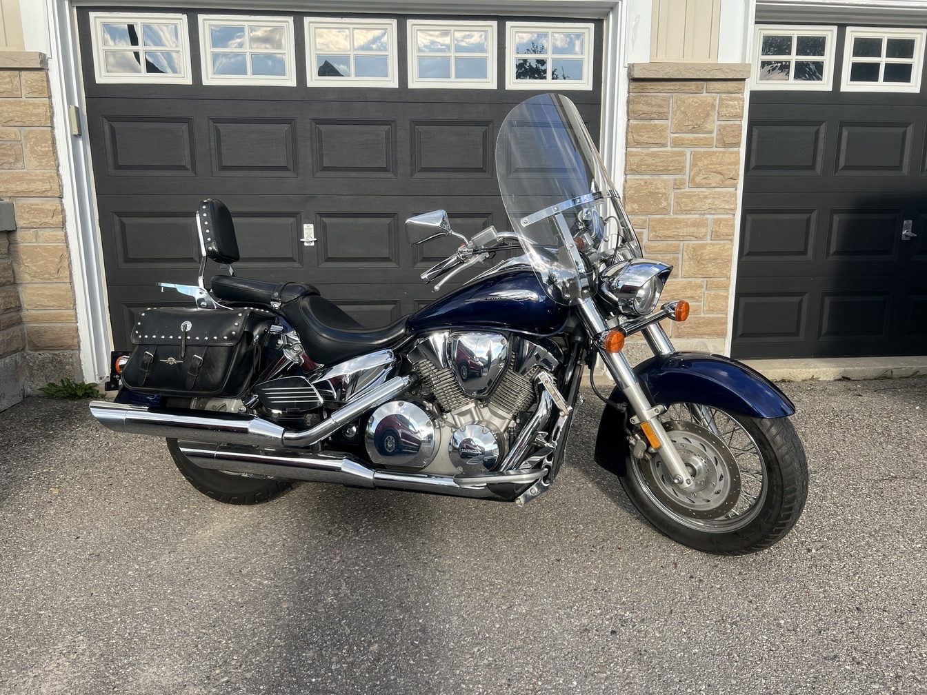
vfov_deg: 53.1
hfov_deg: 67.3
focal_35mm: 26
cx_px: 464
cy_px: 348
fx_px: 696
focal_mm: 5.7
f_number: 1.5
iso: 50
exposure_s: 1/670
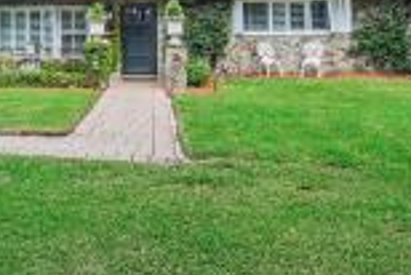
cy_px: -24
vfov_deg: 31.4
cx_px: 45
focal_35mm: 38
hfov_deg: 46.1
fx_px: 434
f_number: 8
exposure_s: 1/160
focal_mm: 13
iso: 200
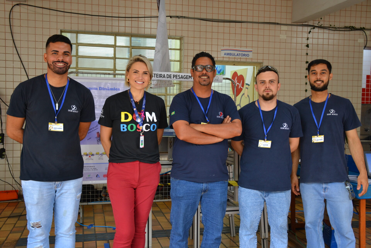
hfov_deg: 49.6
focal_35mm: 39
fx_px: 402
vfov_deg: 34.2
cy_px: 124
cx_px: 186
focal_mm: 26
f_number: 3.8
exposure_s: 1/40
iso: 400
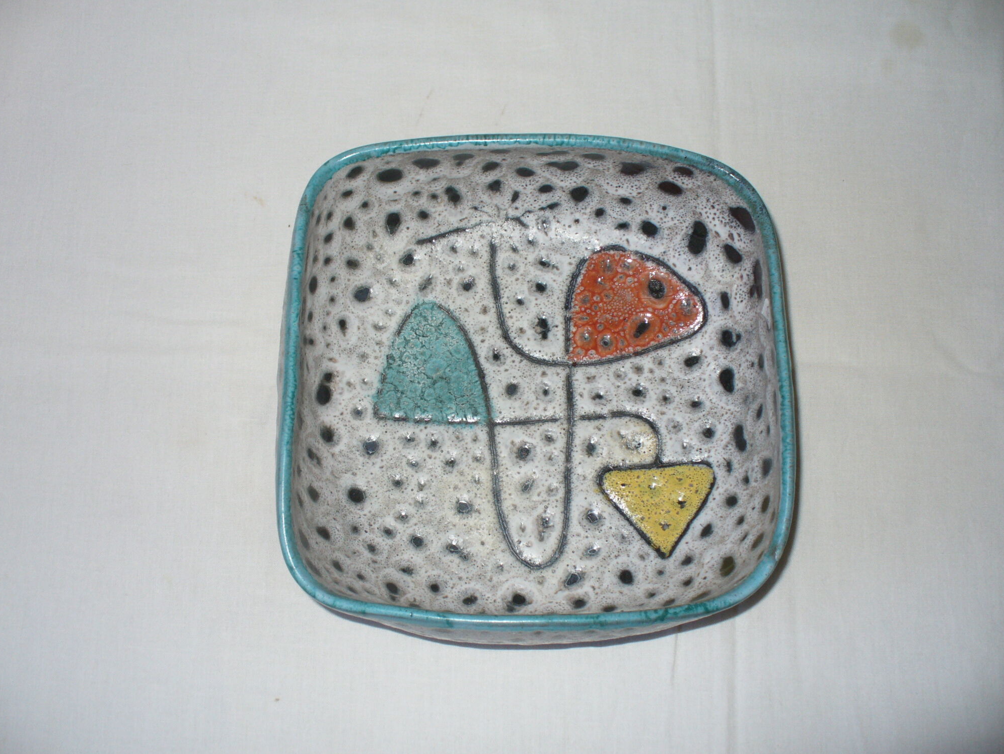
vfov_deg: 37.7
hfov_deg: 49.0
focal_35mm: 38
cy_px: 368
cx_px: 511
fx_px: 1102
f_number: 2.8
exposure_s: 1/30
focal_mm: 6.1
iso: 100
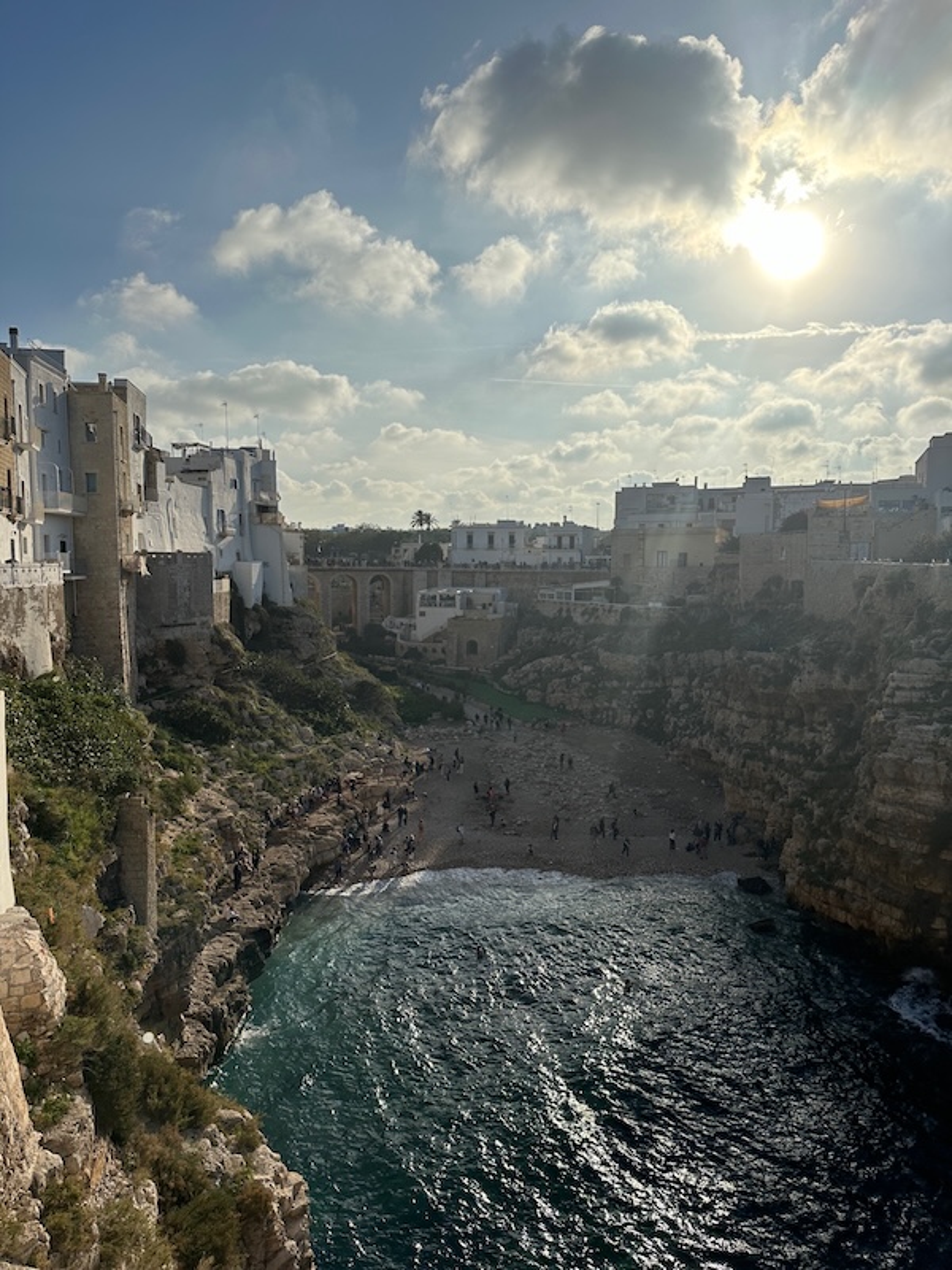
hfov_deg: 56.8
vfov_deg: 71.6
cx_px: 476
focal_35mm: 24
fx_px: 880
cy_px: 635
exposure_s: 1/18519
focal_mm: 6.86
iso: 80
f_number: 1.78
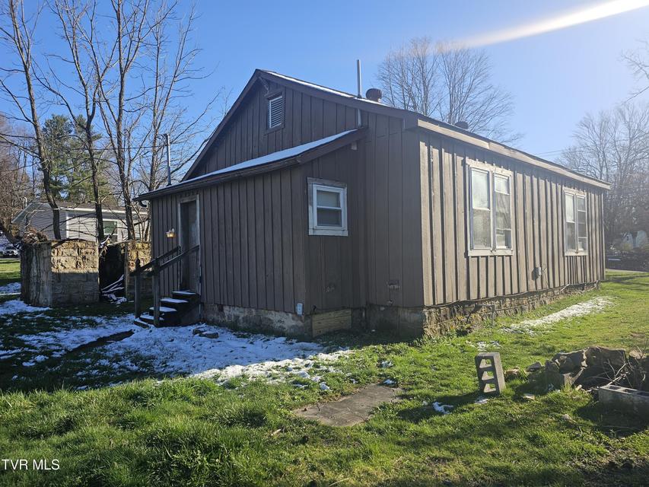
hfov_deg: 73.9
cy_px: 244
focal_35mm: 23
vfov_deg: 58.9
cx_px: 324
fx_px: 431
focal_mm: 6.3
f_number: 1.7
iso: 12
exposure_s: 1/560
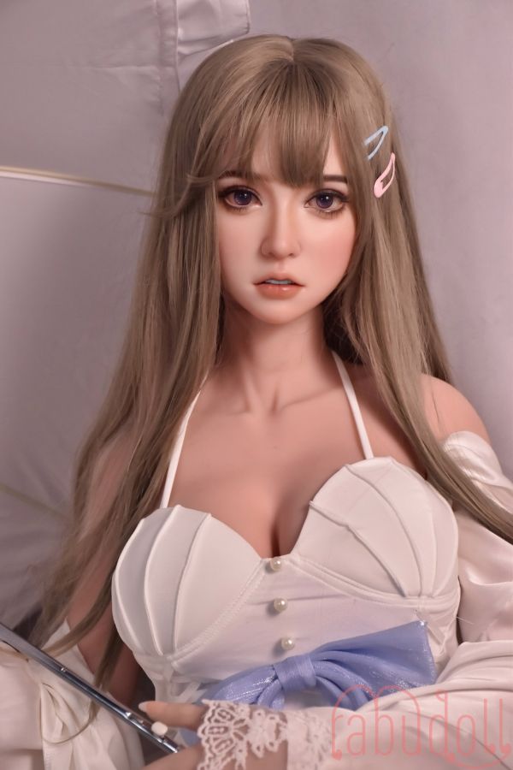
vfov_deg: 26.0
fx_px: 1667
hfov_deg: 17.5
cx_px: 256
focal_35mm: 78
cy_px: 385
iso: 1000
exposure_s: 1/250
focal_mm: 52
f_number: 5
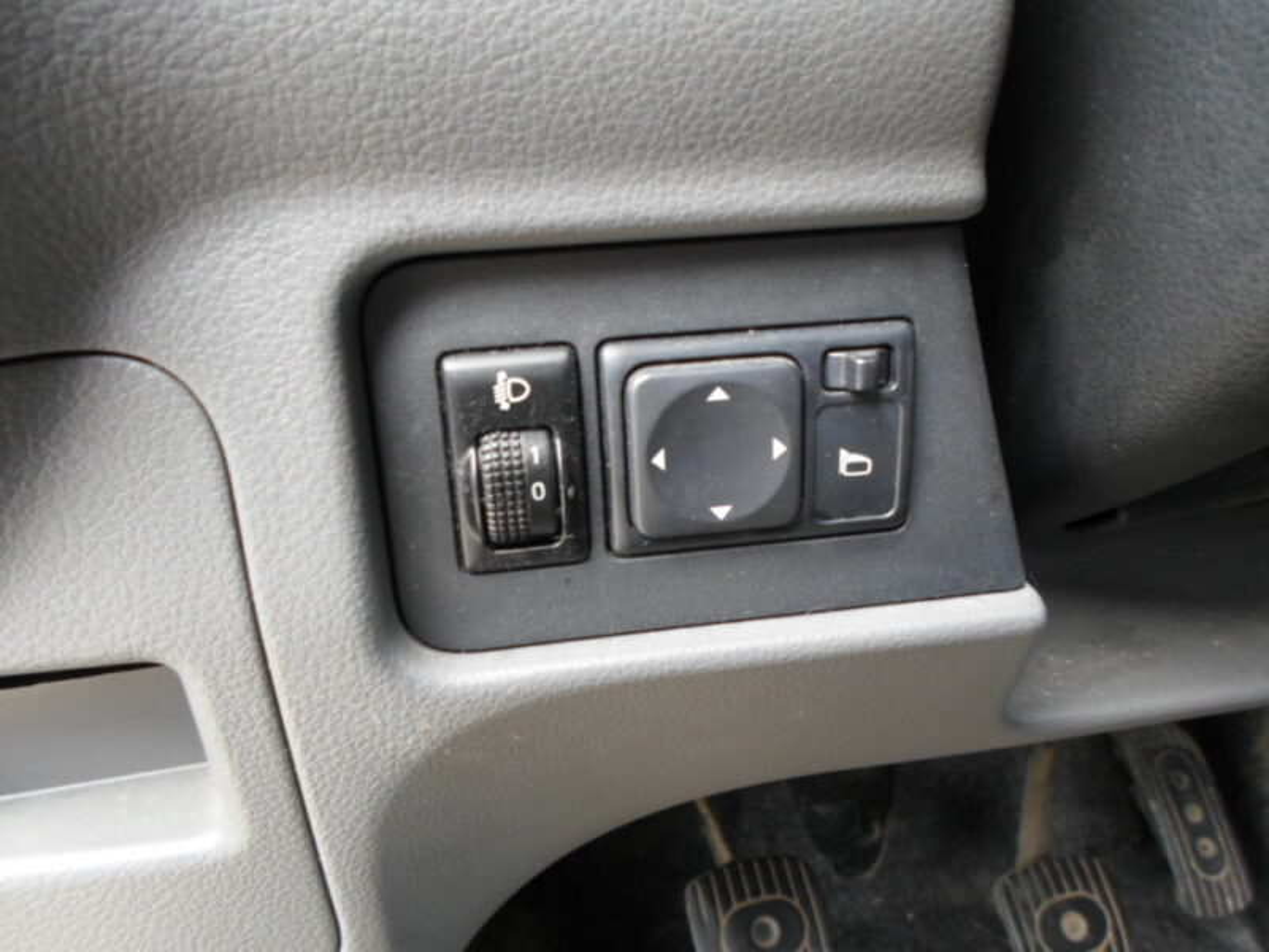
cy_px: 476
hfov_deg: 69.4
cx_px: 634
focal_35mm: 25
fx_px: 916
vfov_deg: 54.9
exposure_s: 1/30
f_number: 2.5
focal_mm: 4.5
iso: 120
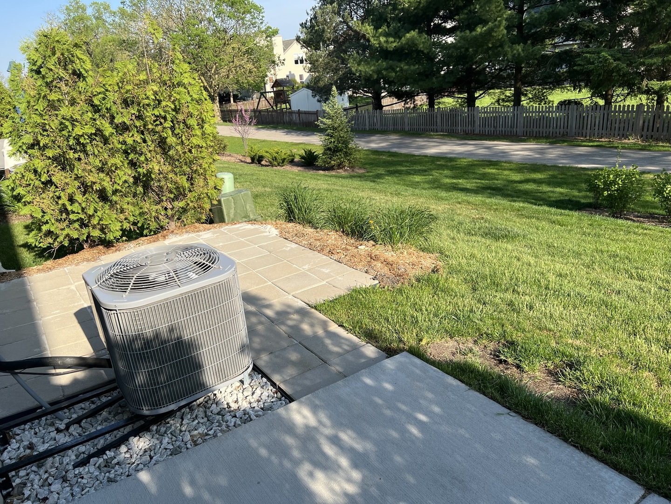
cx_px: 336
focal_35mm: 26
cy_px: 252
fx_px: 504
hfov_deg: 67.3
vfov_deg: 53.1
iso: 50
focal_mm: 5.7
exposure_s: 1/2083
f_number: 1.5
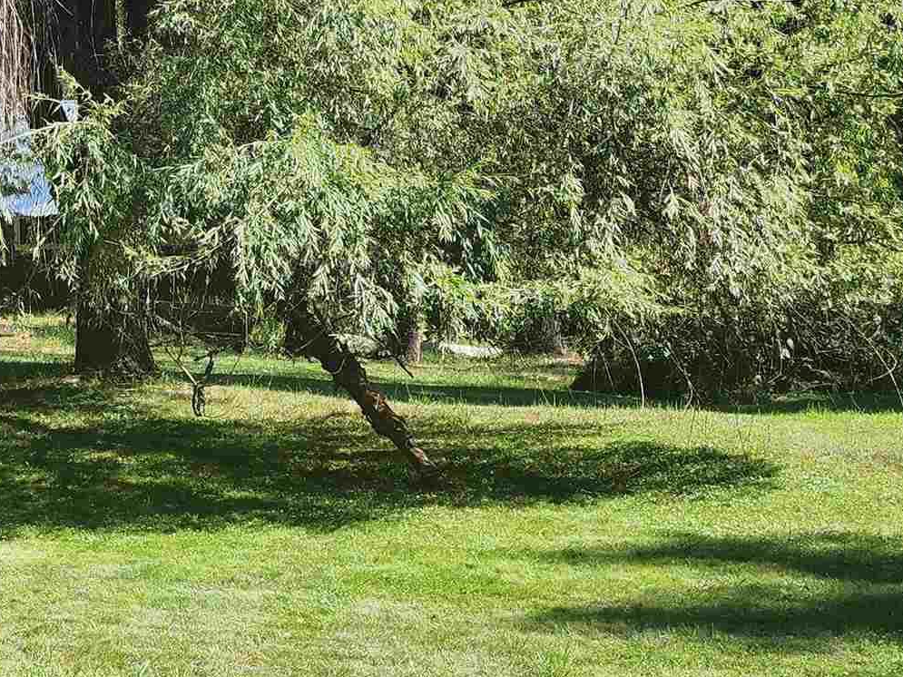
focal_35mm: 71
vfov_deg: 20.6
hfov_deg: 25.5
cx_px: -71
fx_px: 1852
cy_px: 492
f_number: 1.8
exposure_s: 1/430
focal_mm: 6.4
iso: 12
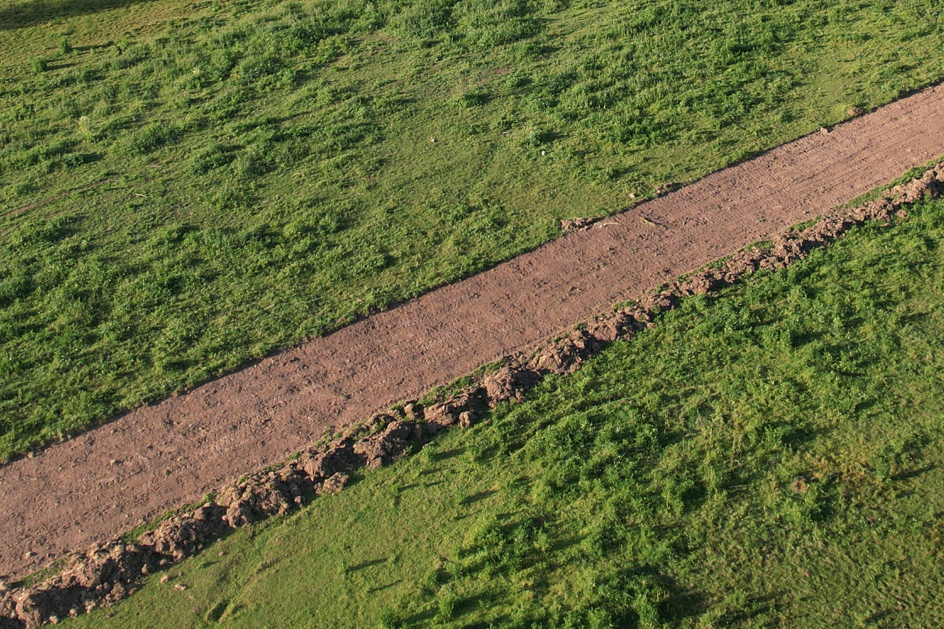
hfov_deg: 36.9
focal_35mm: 54
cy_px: 39
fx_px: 1416
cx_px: 469
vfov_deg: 24.2
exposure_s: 1/725
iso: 100
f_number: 2.8
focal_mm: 8.38
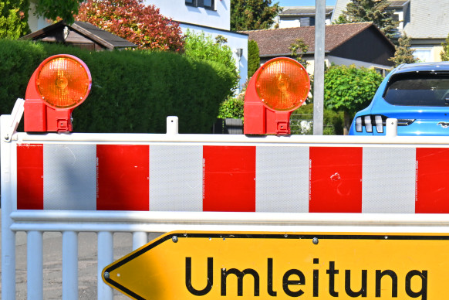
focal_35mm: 113
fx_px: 1409
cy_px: 207
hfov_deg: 18.1
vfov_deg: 12.1
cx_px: 276
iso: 200
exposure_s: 1/250
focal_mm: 70
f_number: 14
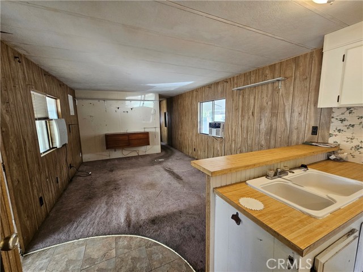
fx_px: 136
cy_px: 136
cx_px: 182
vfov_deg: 89.9
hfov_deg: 106.2
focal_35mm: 13
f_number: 2.2
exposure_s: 1/60
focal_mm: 2.2
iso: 250
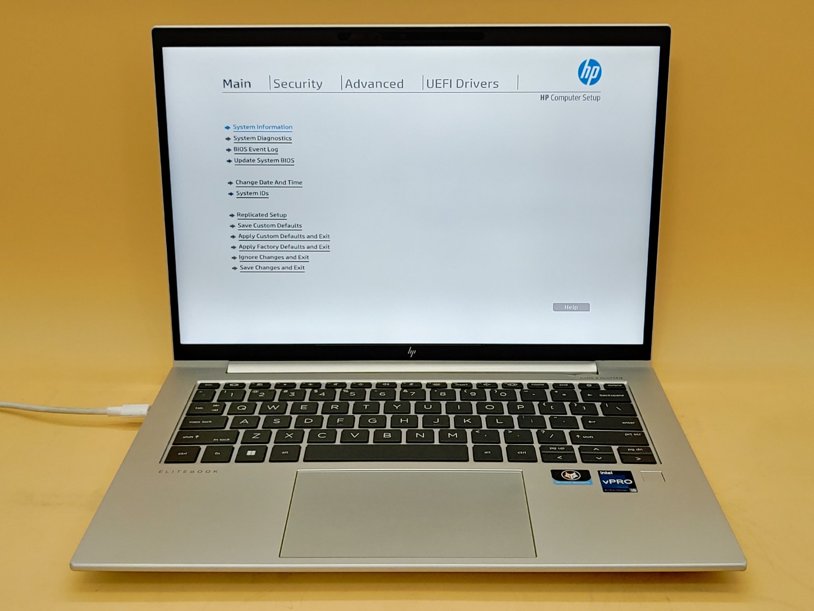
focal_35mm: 44
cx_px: 407
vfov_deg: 32.9
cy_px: 306
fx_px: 1035
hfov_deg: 42.9
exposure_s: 1/136
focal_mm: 4.36
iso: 50
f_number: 1.8
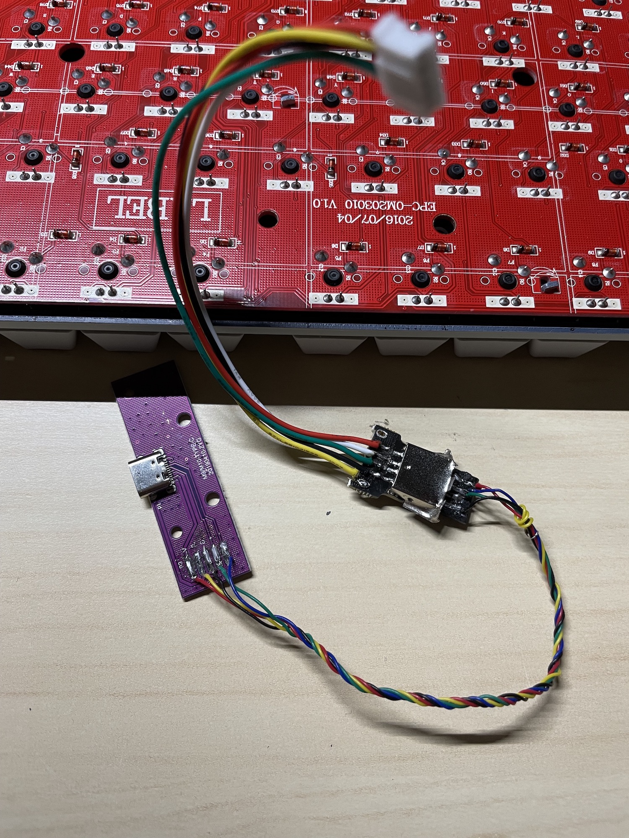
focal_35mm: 26
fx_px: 630
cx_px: 314
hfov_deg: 53.1
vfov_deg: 67.3
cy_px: 419
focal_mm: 4.2
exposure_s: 1/86
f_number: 1.6
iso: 125
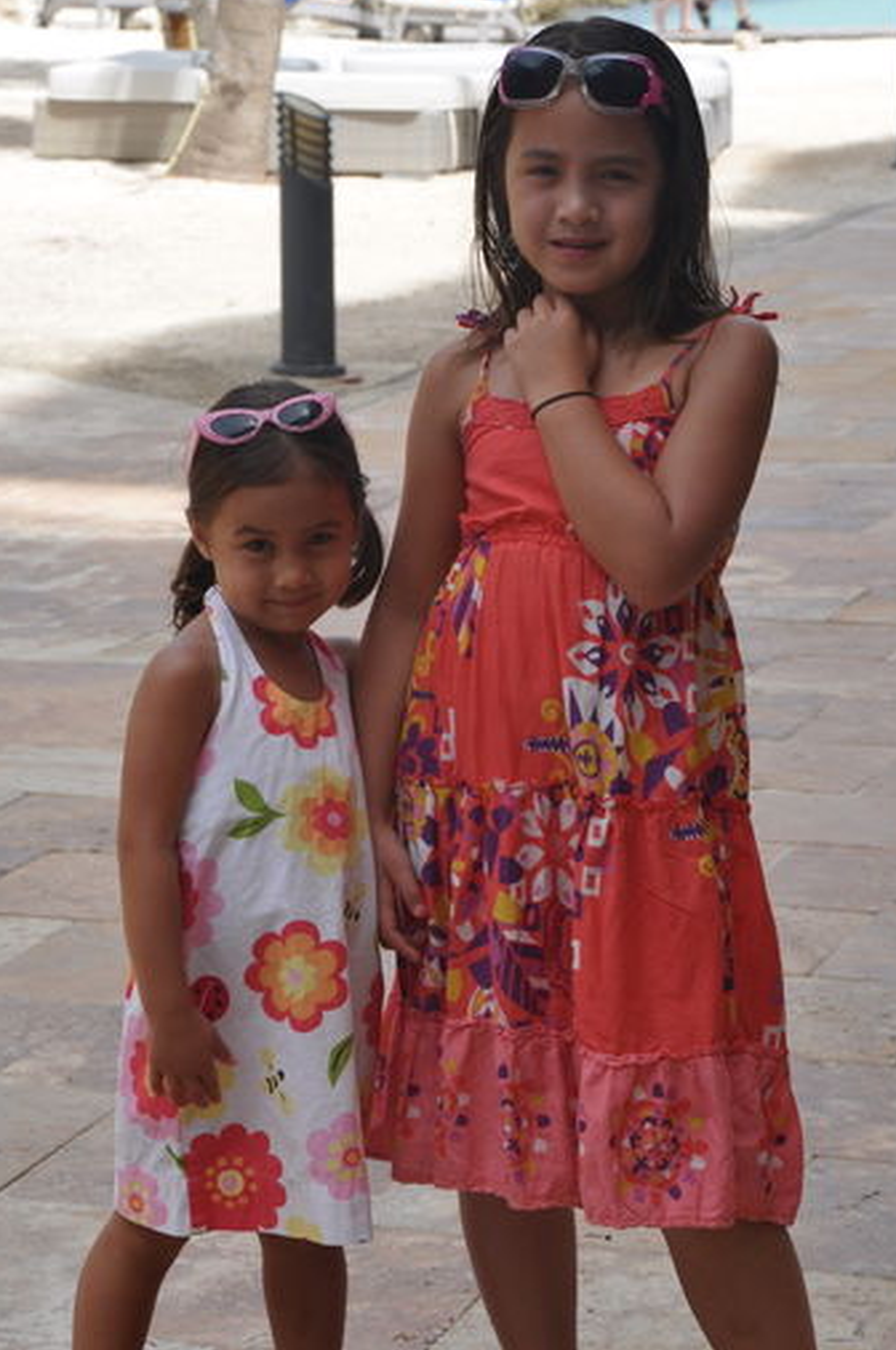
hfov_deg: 10.6
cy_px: 667
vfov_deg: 15.9
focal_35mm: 129
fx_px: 4829
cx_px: 437
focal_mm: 58
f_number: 10
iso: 250
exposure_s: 1/400
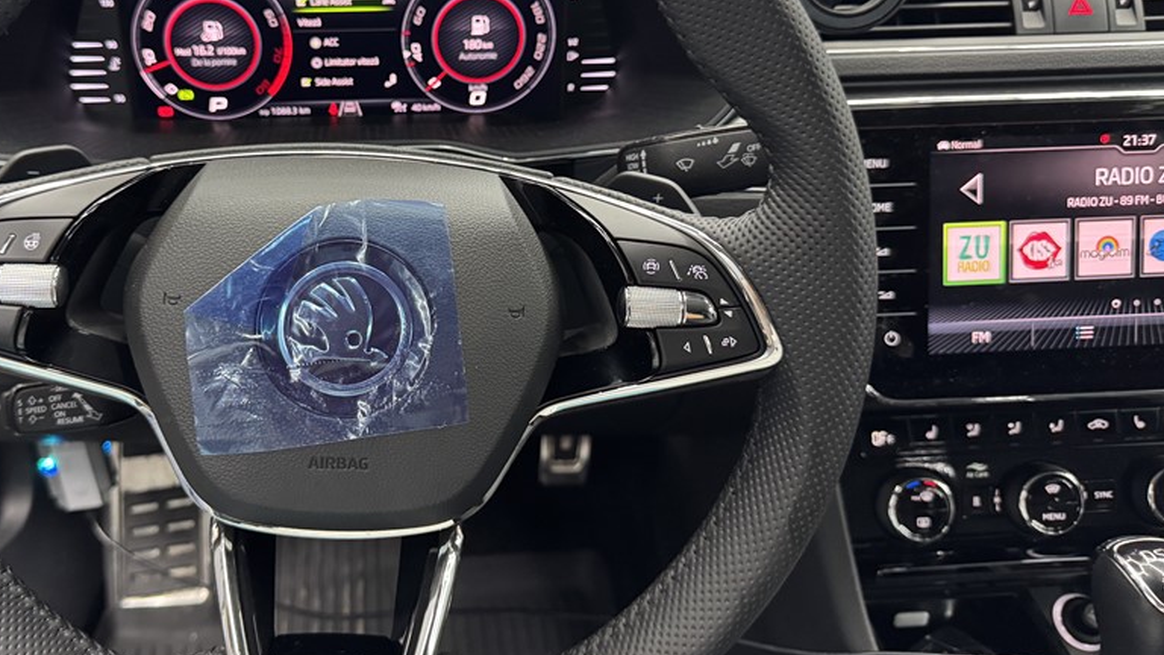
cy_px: 222
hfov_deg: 57.1
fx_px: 1049
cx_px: 419
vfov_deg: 34.4
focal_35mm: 34
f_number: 1.78
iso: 640
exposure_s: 1/56
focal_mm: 6.76
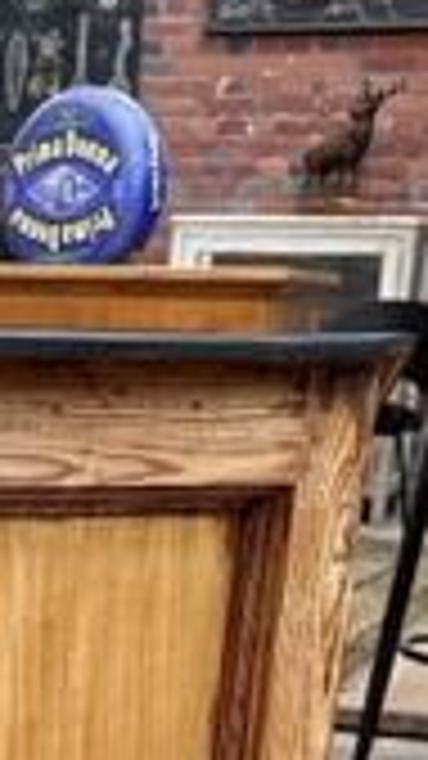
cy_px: 868
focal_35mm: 99
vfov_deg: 20.4
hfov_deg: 11.6
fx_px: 1998
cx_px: -252
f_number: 1.78
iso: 250
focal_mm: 6.86
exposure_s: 1/80
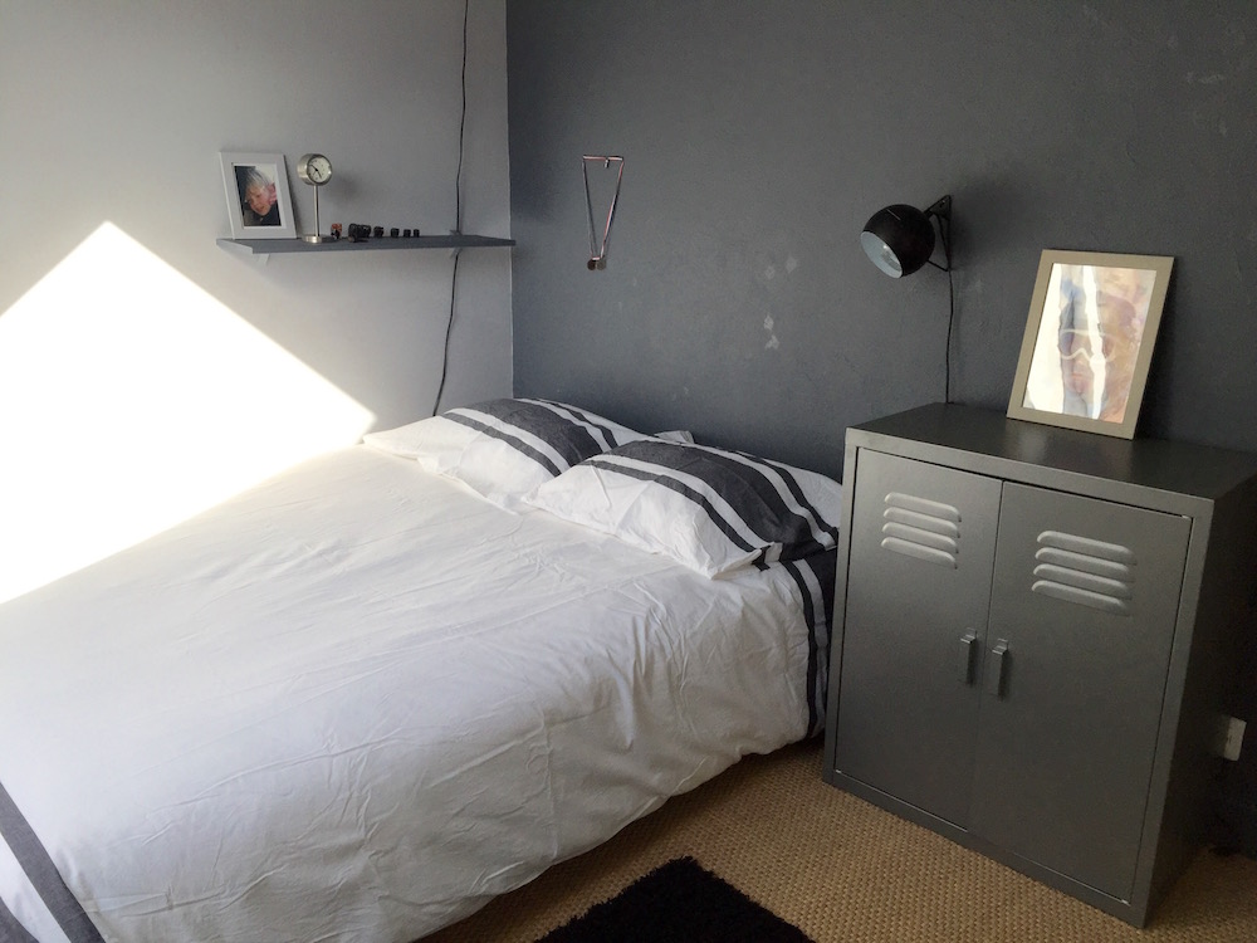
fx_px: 1053
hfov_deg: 61.7
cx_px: 628
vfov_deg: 48.2
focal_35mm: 29
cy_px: 472
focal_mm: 4.15
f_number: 2.2
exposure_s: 1/286
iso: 32
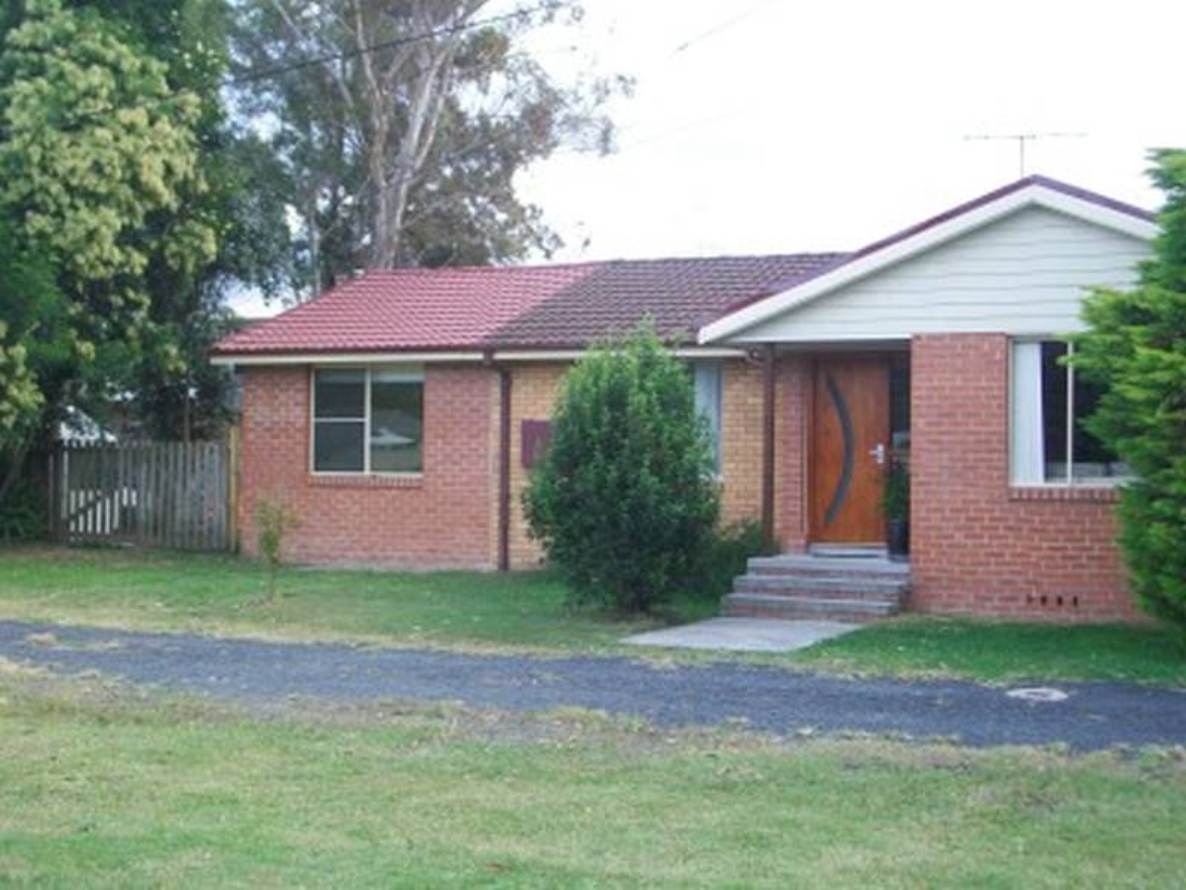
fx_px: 1713
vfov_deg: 29.1
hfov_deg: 38.2
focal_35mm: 50
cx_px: 593
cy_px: 445
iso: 64
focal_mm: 8.8
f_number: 3.6
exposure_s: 1/100
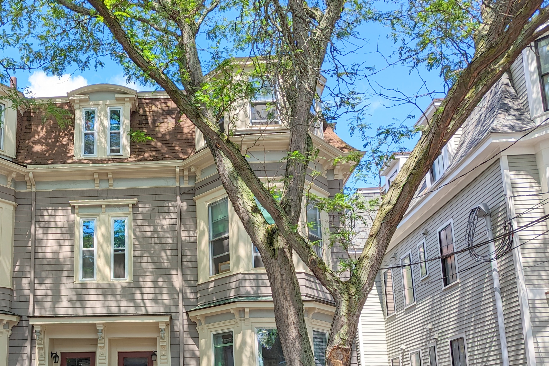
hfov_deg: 48.8
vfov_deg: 34.0
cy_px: 295
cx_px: 140
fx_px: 579
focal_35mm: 38
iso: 45
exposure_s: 1/760
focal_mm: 6.81
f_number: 1.85
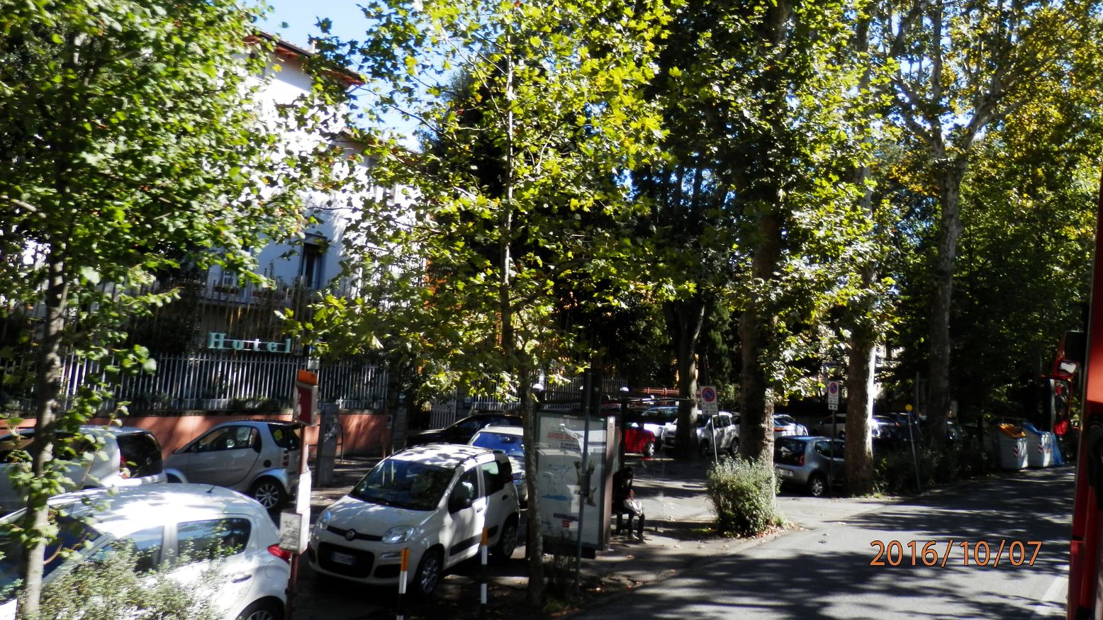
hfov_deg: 67.9
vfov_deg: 41.1
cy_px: 219
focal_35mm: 28
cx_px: 544
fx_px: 819
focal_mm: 4.5
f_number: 3
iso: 80
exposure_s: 1/320
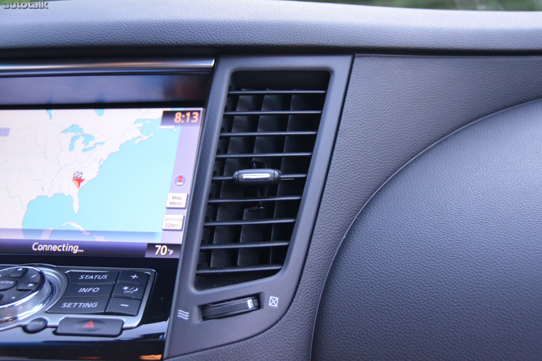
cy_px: 182
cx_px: 275
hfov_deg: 31.4
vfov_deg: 21.2
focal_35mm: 64
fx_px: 963
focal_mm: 42
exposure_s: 1/125
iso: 1600
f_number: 4.5
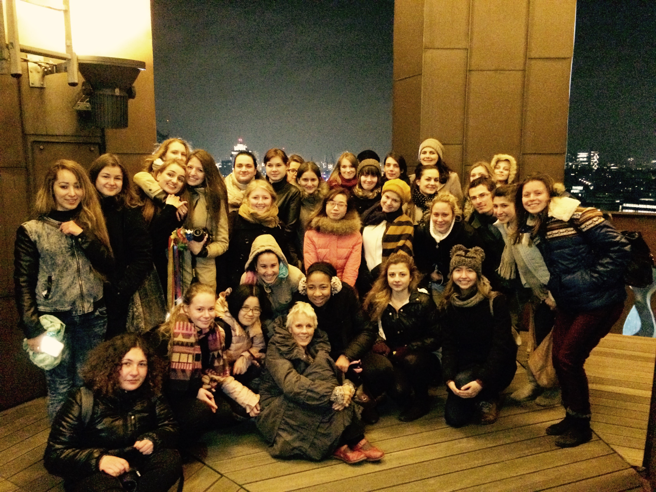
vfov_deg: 48.2
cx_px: 328
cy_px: 246
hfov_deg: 61.7
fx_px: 550
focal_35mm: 29
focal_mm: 4.15
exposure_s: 1/15
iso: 1250
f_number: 2.2
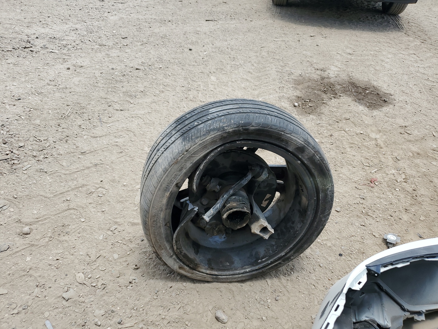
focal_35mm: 26
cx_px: 219
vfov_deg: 53.1
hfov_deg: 67.3
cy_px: 164
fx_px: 329
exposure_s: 1/1429
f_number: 1.5
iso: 50
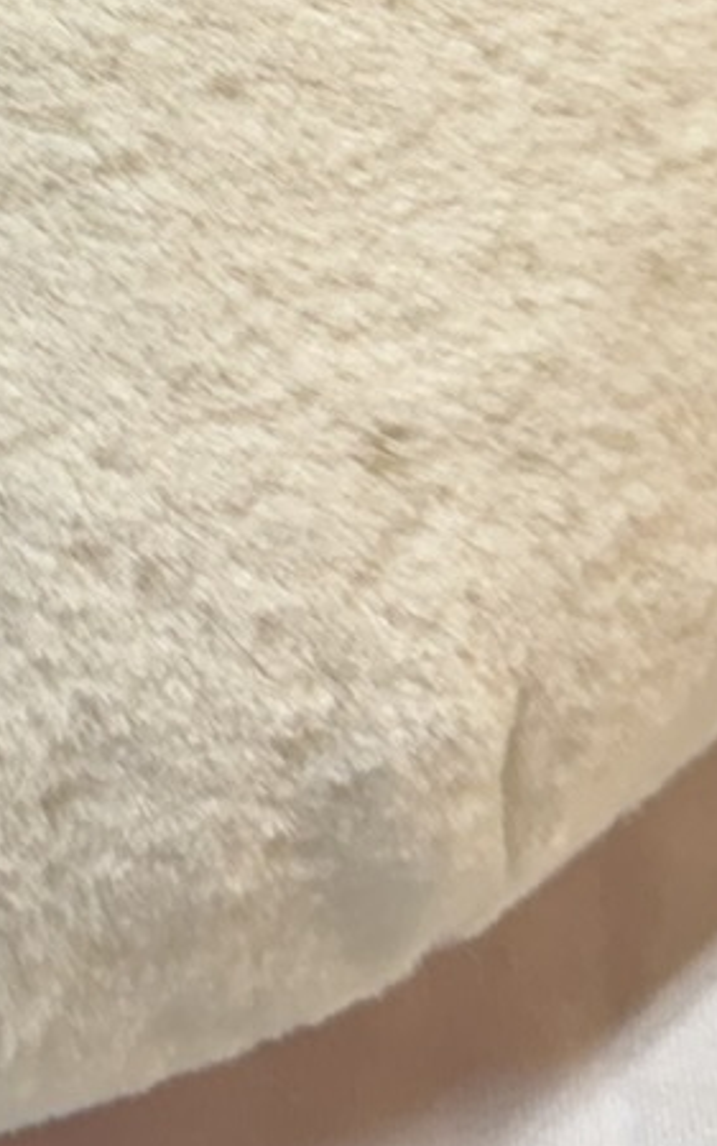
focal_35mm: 116
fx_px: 3623
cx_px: -360
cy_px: -750
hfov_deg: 10.9
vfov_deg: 15.9
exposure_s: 1/120
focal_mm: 6.76
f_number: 1.78
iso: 100
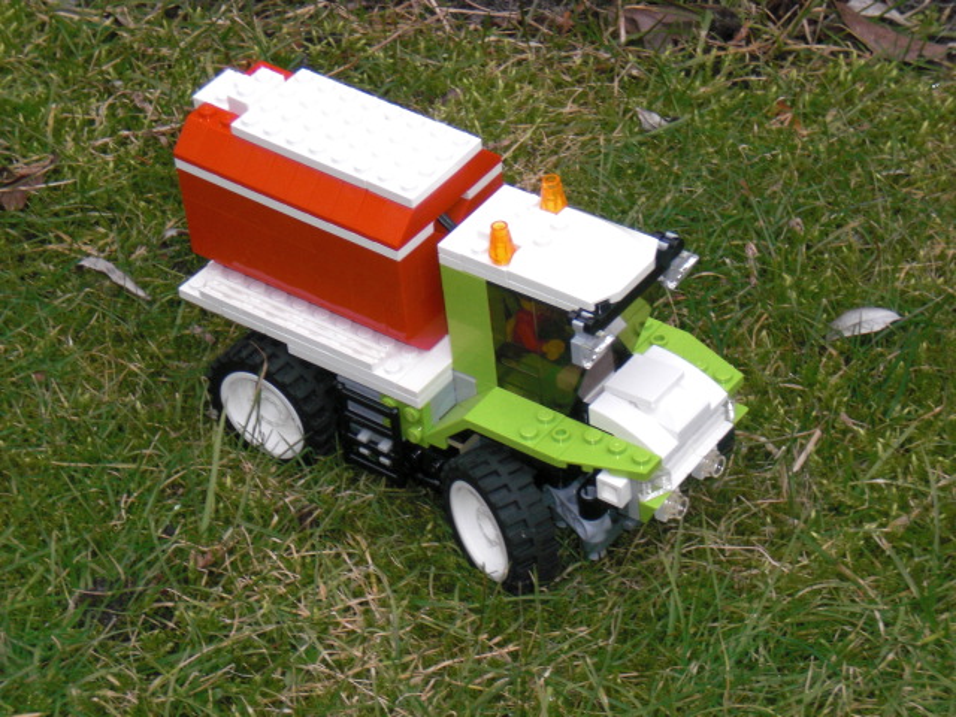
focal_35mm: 114
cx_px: 478
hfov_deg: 17.3
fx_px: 3148
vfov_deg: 13.0
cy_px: 358
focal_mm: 18.9
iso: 200
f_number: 5.9
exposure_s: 1/125
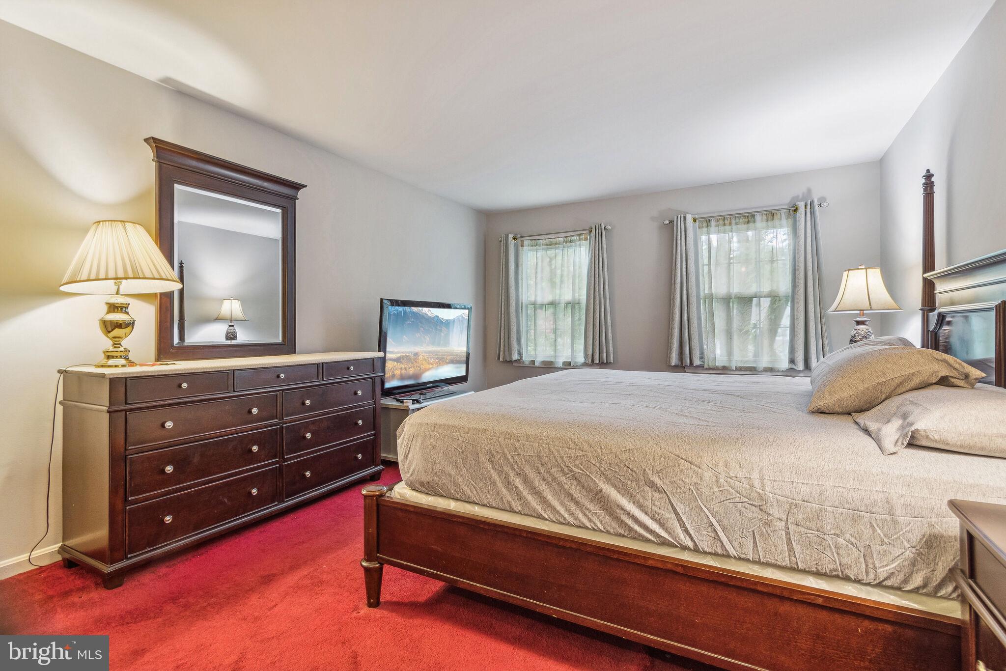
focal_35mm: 15
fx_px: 419
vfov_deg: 77.3
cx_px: 503
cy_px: 336
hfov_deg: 100.4
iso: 200
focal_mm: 10
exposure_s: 1/2.5
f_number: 9
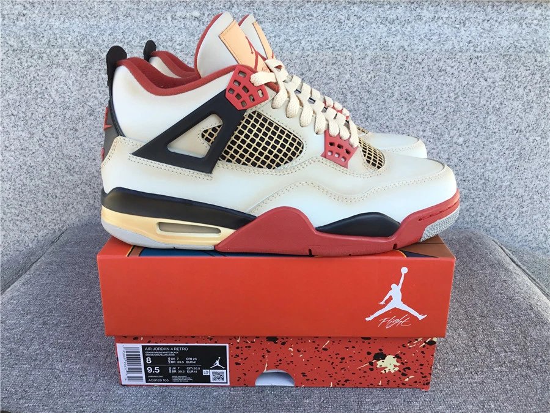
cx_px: 275
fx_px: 493
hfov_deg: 58.4
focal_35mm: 31
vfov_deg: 45.4
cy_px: 206
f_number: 2.4
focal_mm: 3.3
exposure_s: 1/318
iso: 25
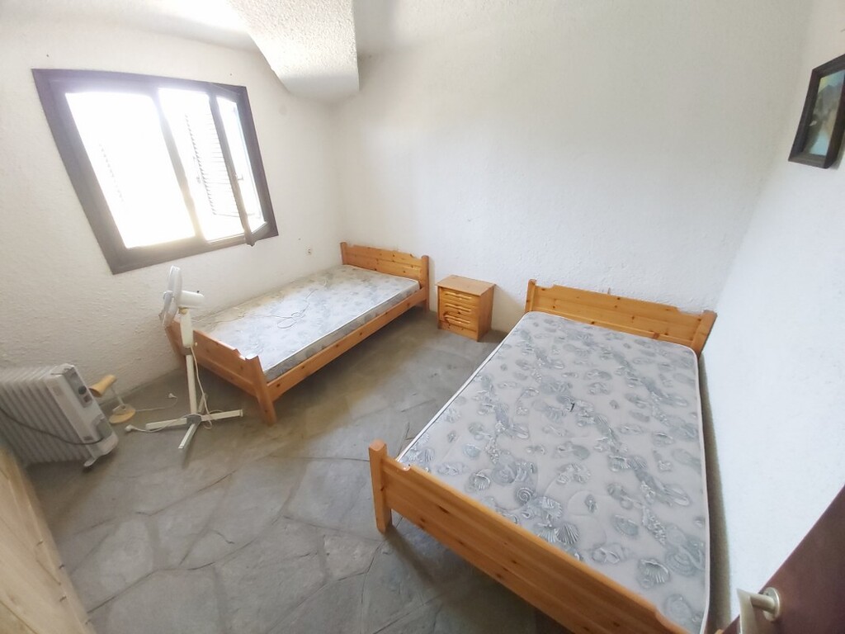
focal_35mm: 12
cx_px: 422
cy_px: 317
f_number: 2.2
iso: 160
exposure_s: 1/33
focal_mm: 1.42
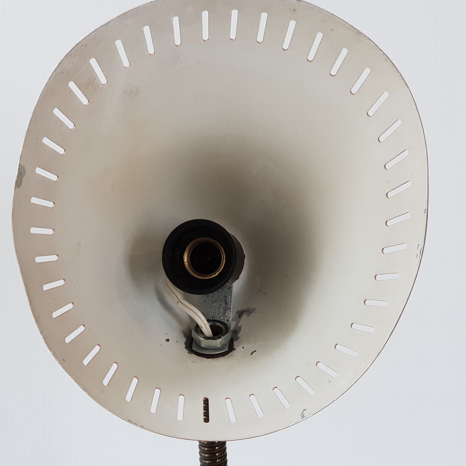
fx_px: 1036
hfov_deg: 25.3
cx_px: 213
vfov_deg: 25.4
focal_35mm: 68
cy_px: 224
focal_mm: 6
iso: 125
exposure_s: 1/33
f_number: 2.4
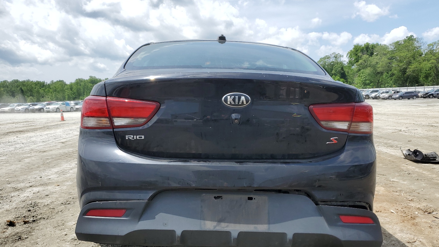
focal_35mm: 29
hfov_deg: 66.1
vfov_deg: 39.7
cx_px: 222
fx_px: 338
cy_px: 163
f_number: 1.5
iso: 50
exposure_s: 1/3333
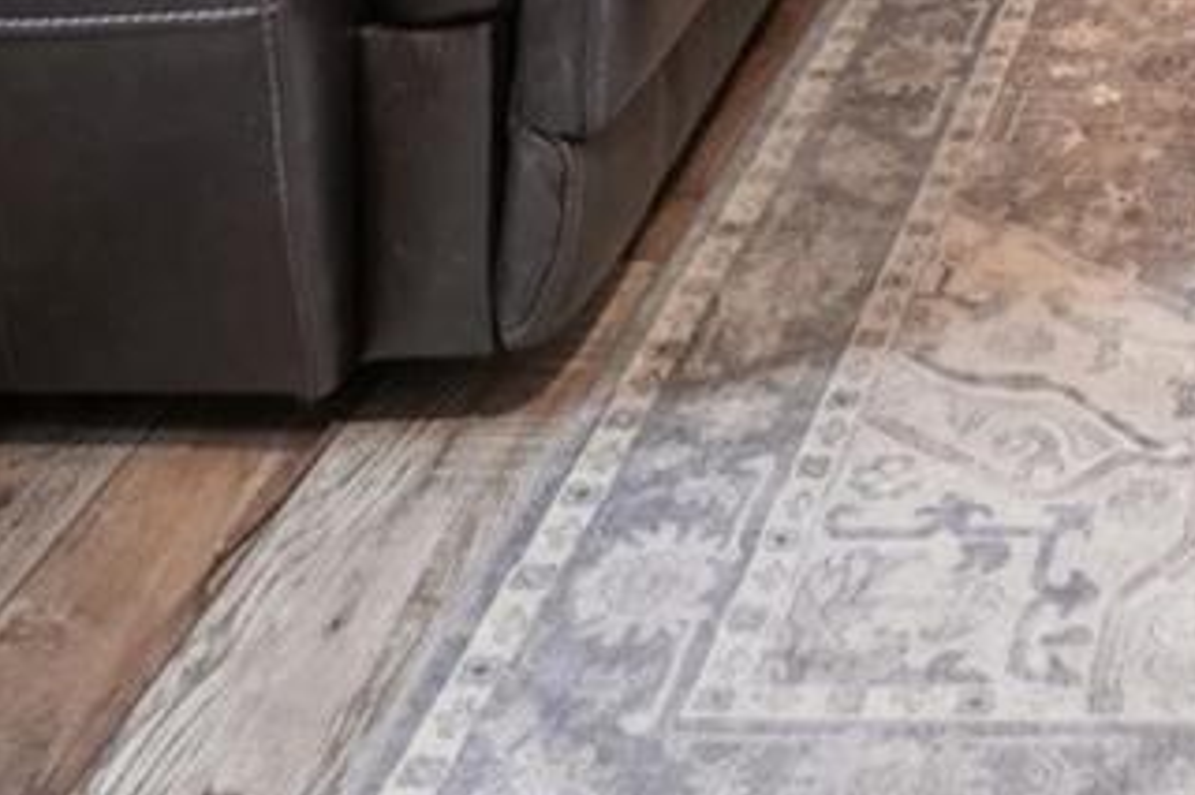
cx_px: 1602
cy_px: -1153
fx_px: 2488
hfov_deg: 23.5
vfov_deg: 13.2
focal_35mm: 75
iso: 400
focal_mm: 10
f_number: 8
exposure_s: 1/8
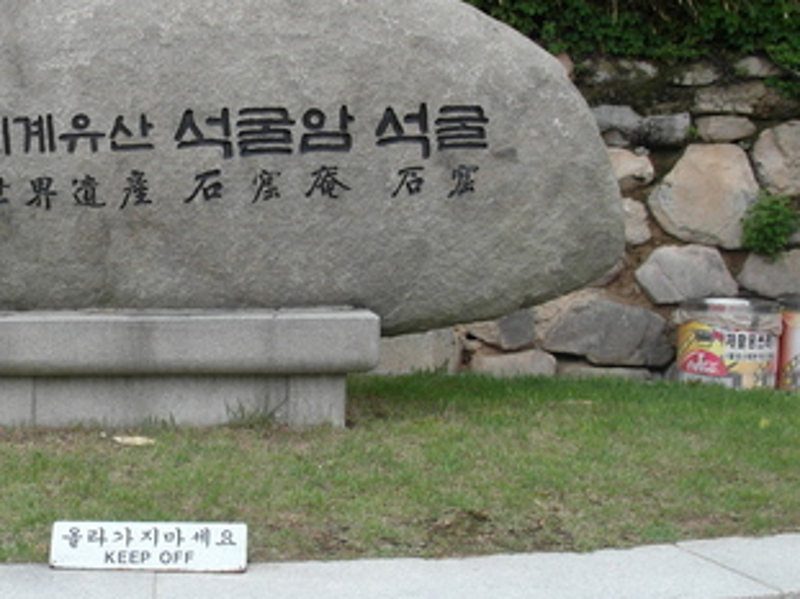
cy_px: 294
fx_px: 1247
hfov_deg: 34.6
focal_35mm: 54
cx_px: 175
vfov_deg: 27.0
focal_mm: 5.2
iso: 80
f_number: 3.4
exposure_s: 1/500
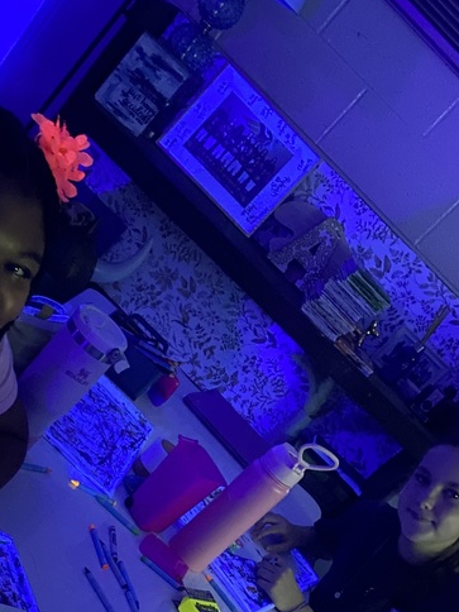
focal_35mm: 55
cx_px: 133
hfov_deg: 26.3
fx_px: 972
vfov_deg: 33.4
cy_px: 534
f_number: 1.8
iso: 2000
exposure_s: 1/15
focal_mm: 4.25
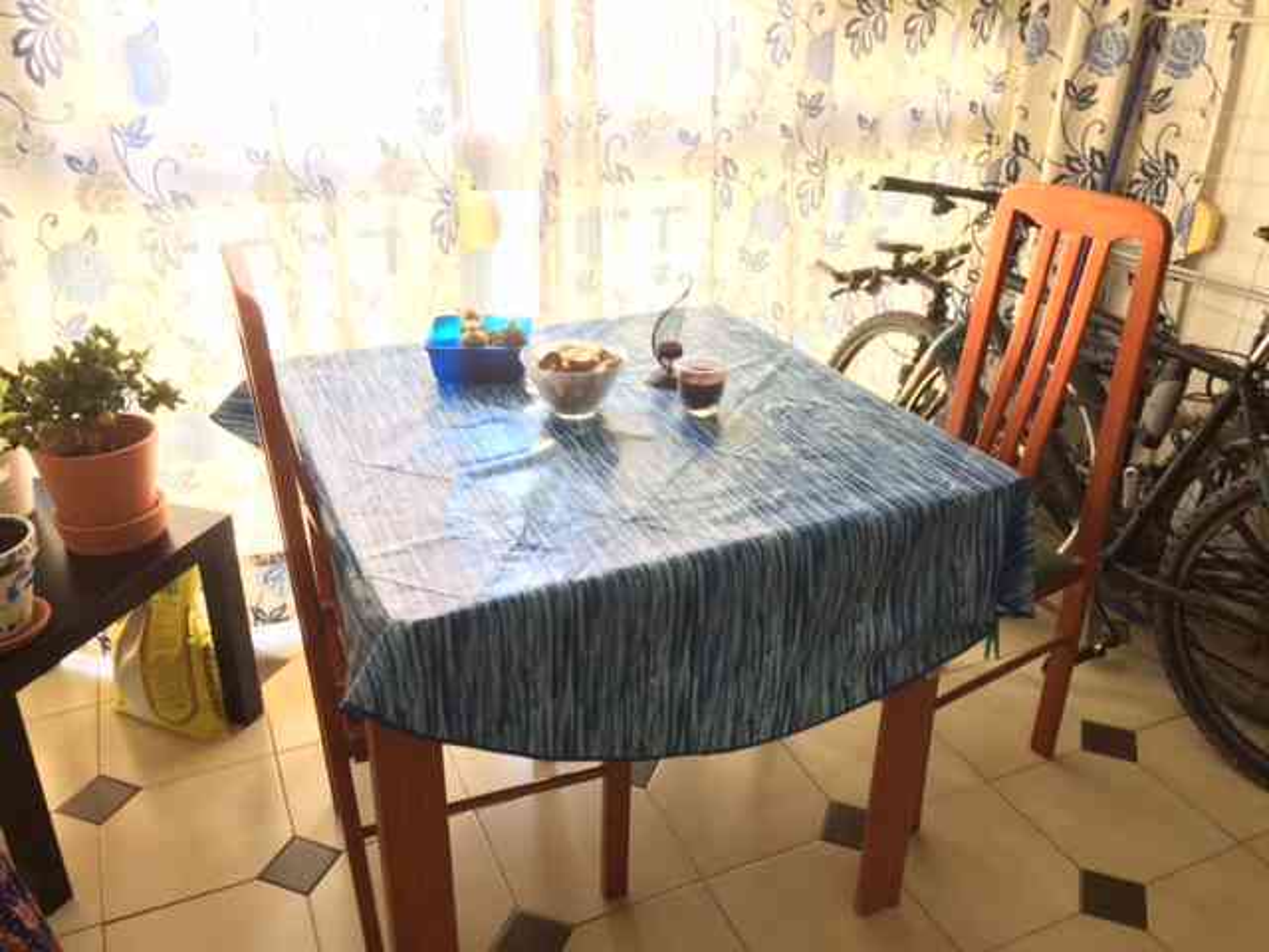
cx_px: 634
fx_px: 1063
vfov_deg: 48.2
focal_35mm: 29
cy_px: 476
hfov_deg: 61.7
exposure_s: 1/33
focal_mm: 4.15
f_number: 2.2
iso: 100
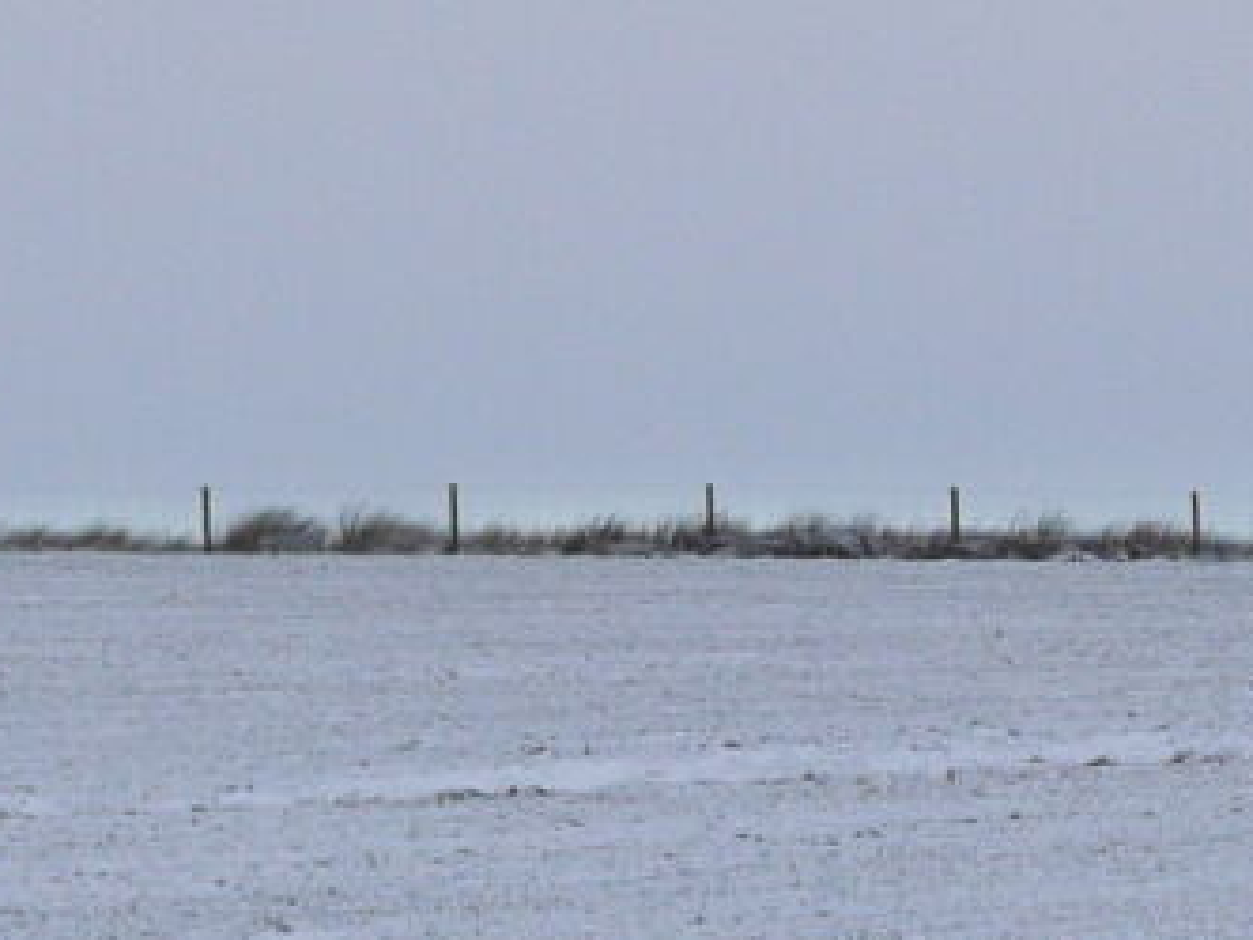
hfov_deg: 3.8
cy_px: 2008
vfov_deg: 2.9
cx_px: 1038
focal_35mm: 516
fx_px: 18678
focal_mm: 19.9
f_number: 4
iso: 100
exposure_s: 1/160
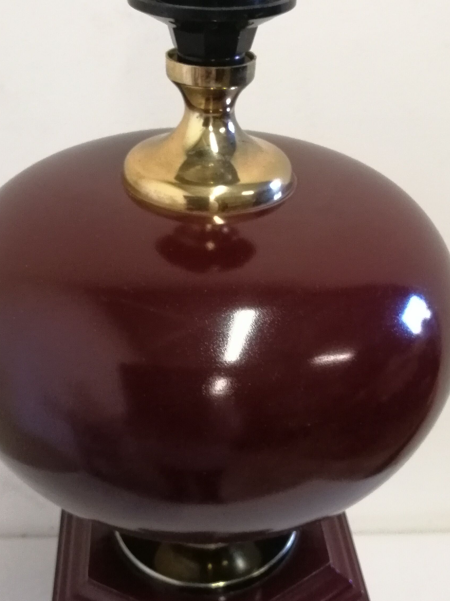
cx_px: 223
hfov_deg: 32.9
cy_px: 278
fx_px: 763
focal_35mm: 44
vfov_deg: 42.9
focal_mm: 2.38
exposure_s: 1/50
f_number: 2.2
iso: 125
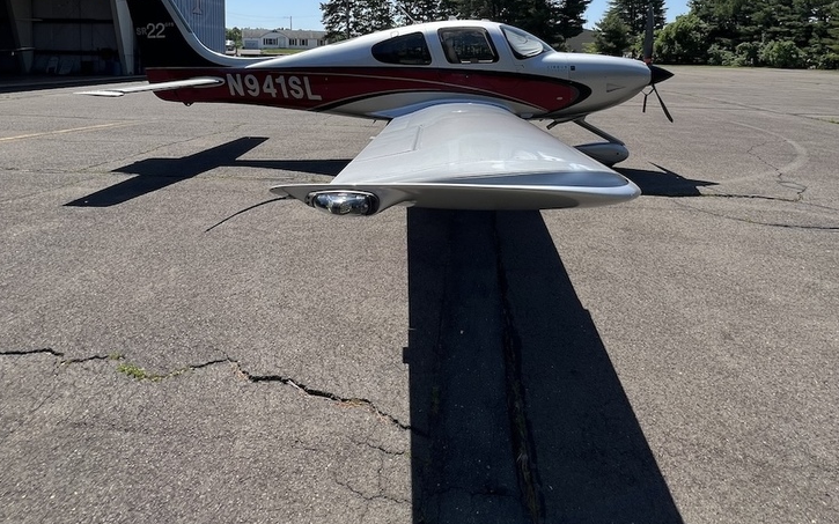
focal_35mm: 19
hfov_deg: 88.0
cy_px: 83
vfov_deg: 56.3
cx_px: 430
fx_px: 434
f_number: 1.8
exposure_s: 1/1783
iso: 32
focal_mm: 1.57
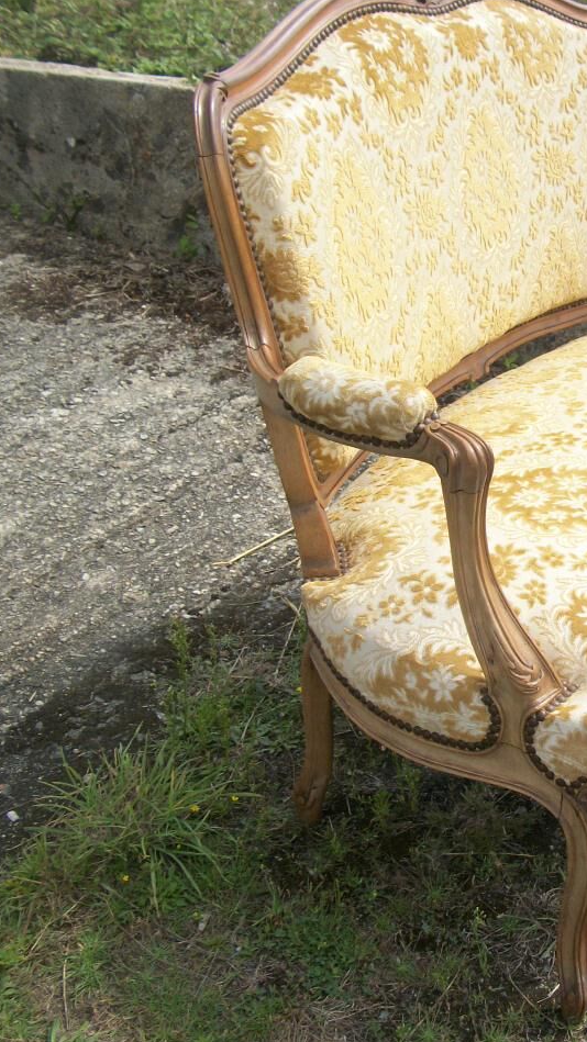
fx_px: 1300
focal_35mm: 47
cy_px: 520
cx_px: 608
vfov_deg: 43.7
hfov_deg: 24.1
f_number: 8.8
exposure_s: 1/160
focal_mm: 5.7
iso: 80
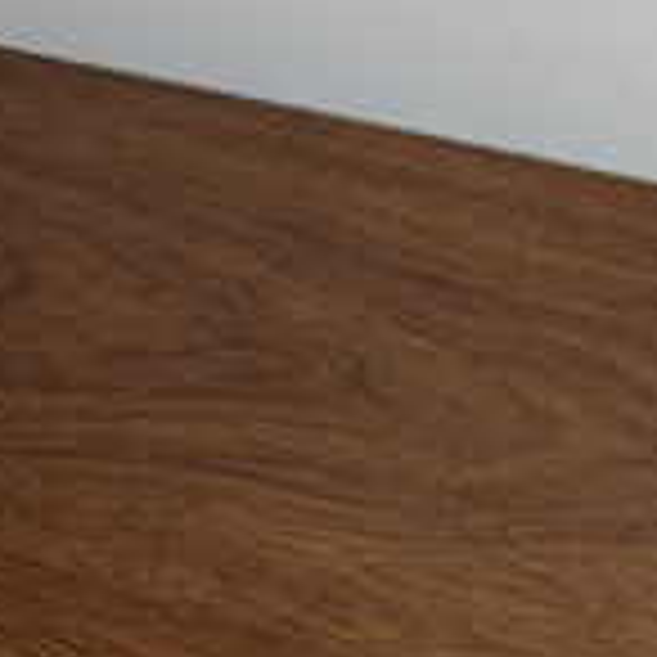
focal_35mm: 192
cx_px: 1282
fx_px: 4123
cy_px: 1276
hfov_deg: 8.7
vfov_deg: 8.7
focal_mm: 22
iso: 360
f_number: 3.8
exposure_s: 1/60
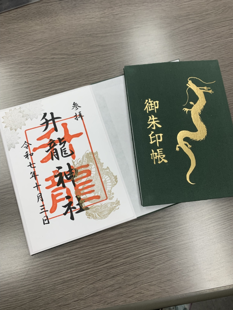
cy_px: 155
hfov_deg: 53.1
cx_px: 116
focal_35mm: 26
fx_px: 233
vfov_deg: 67.3
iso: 80
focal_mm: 4.25
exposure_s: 1/120
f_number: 1.8
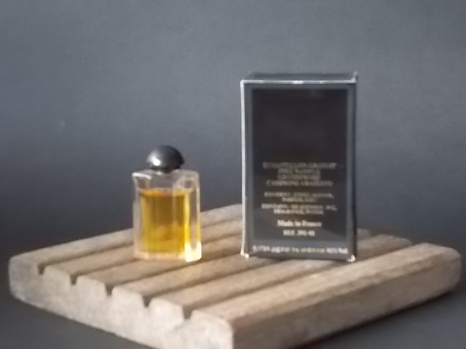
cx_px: 233
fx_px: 1158
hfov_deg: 22.8
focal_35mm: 86
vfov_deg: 17.2
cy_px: 174
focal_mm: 15.4
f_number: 6.3
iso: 800
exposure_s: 1/25
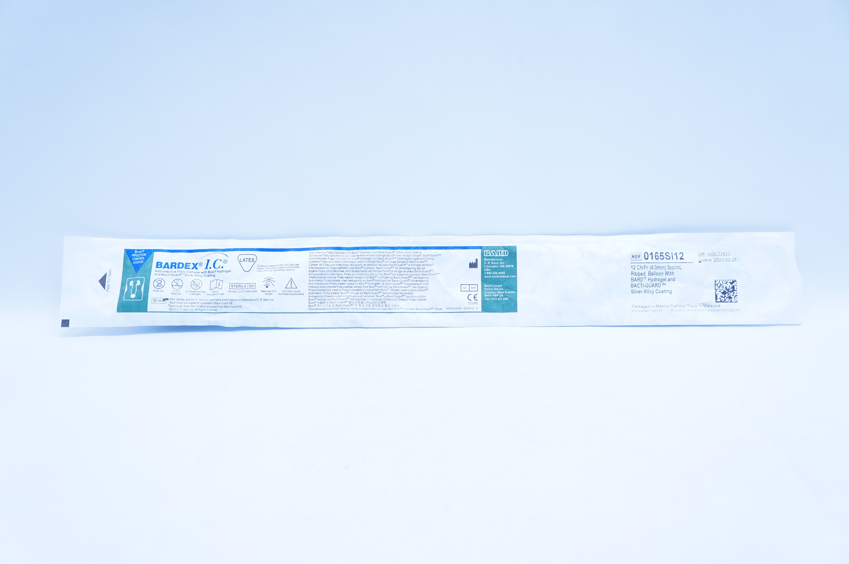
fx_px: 813
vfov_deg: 38.3
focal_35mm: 34
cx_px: 424
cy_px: 282
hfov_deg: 55.2
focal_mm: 23
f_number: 4.5
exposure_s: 1/250
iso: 800
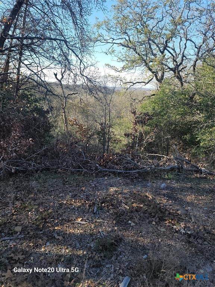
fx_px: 207
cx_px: 108
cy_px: 144
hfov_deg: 54.9
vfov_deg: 69.4
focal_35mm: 25
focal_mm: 7
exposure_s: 1/300
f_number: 1.8
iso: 20
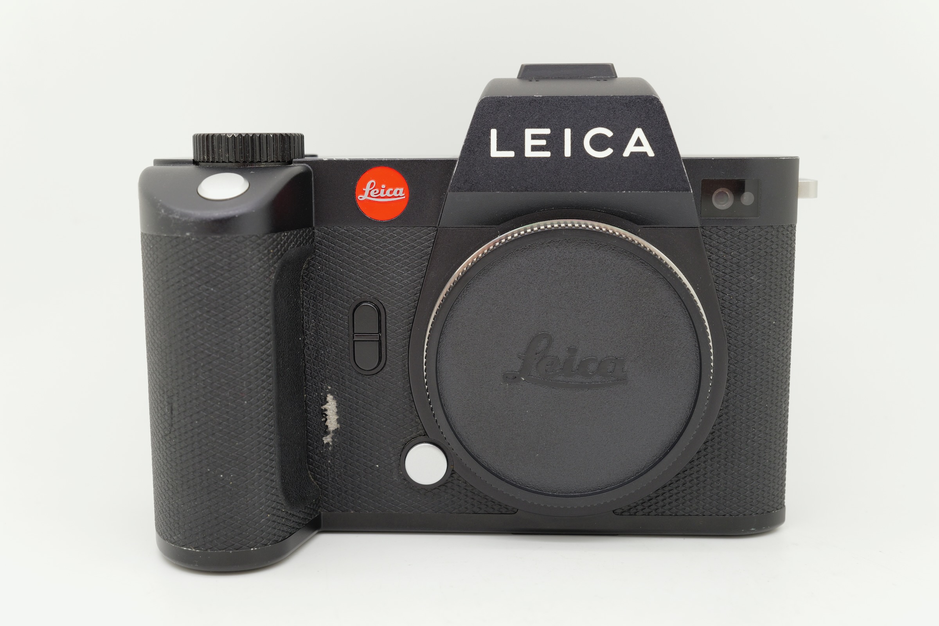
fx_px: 1121
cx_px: 470
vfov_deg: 31.2
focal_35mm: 43
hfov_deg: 45.4
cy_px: 313
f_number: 9
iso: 800
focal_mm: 43
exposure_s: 1/60
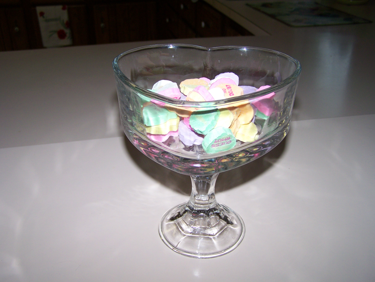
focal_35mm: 38
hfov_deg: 49.0
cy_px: 141
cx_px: 188
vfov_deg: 37.7
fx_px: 412
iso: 80
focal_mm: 6.3
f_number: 2.8
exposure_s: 1/60
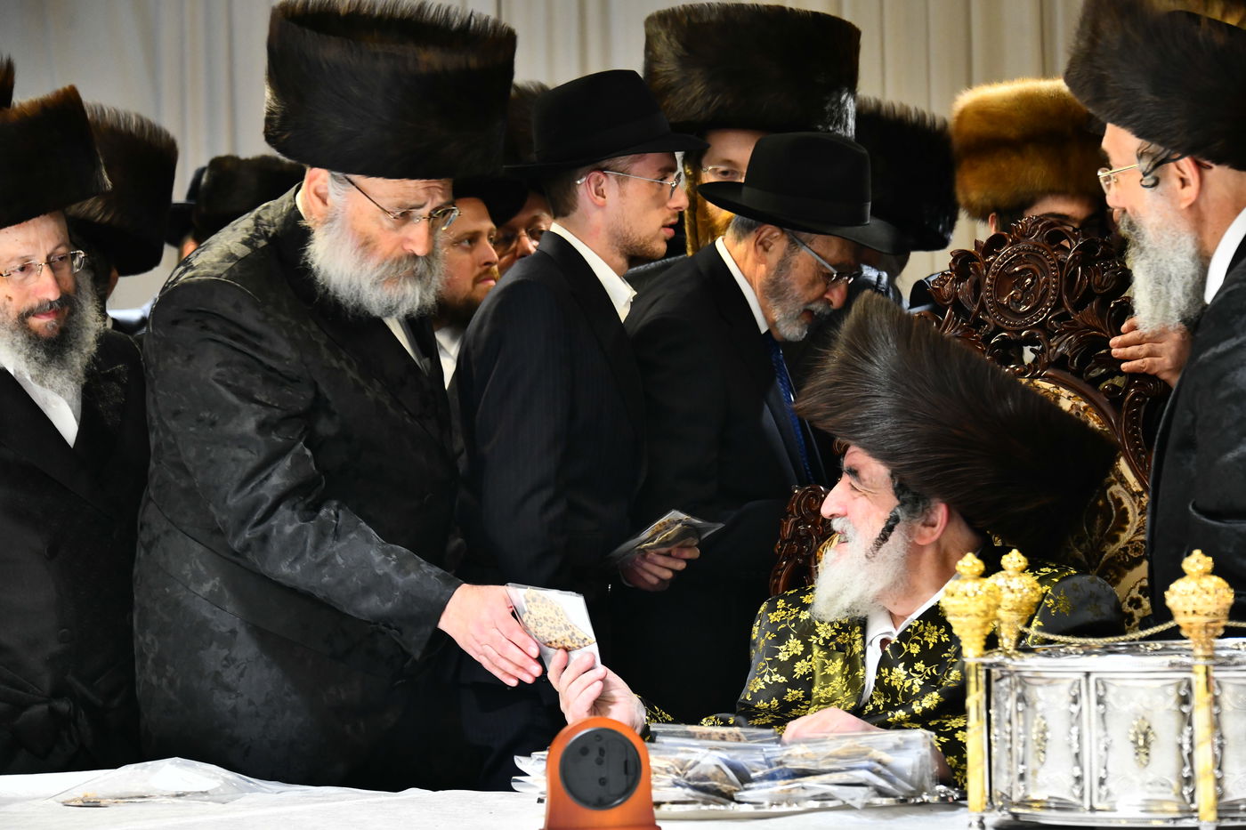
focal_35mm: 112
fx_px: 3876
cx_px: 623
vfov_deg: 12.2
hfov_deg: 18.3
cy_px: 415
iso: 2000
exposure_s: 1/125
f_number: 5.6
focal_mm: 112
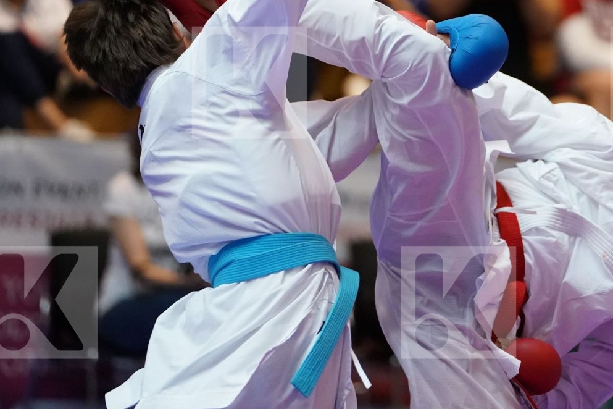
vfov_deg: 4.2
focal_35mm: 330
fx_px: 5619
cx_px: 459
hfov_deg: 6.2
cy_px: 83
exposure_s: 1/1000
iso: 6400
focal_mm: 182
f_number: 2.8
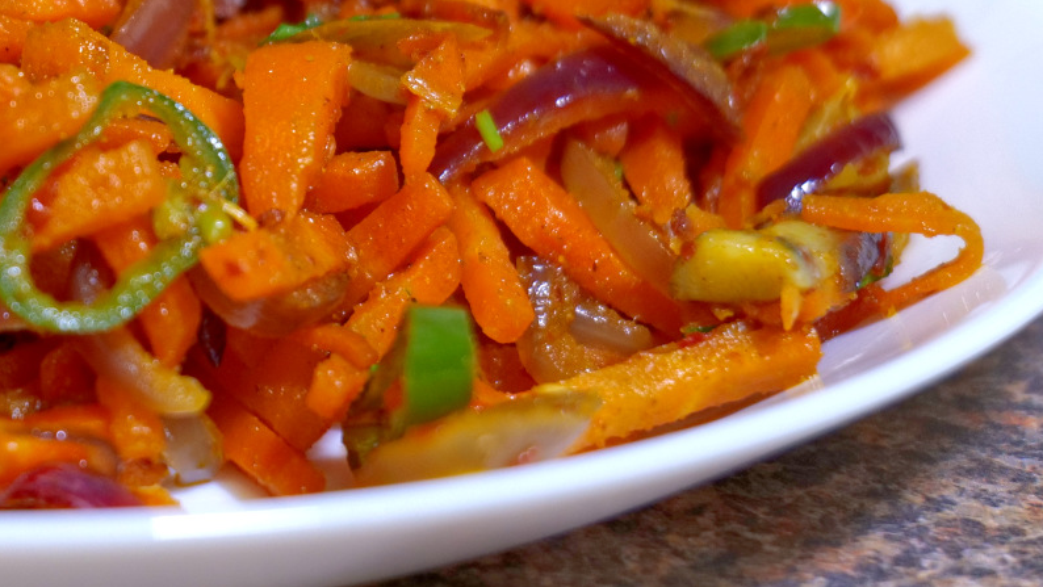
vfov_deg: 7.9
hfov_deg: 13.9
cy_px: -4
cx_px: -89
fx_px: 4205
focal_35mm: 152
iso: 1600
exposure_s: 1/80
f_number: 5.6
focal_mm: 60
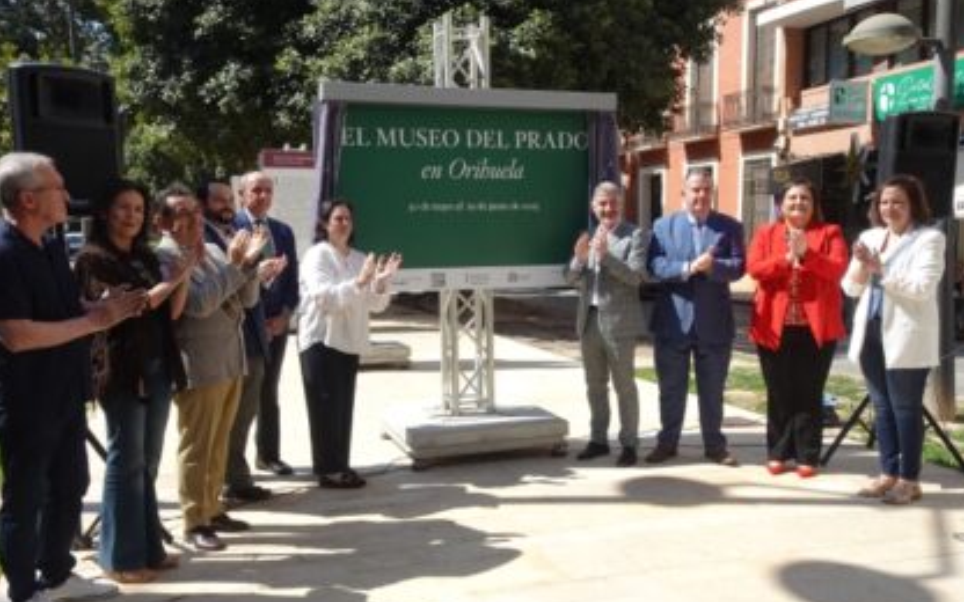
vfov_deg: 40.6
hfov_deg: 61.2
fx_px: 814
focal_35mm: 31
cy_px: 314
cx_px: 482
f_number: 3.5
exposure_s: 1/500
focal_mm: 4.96
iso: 80
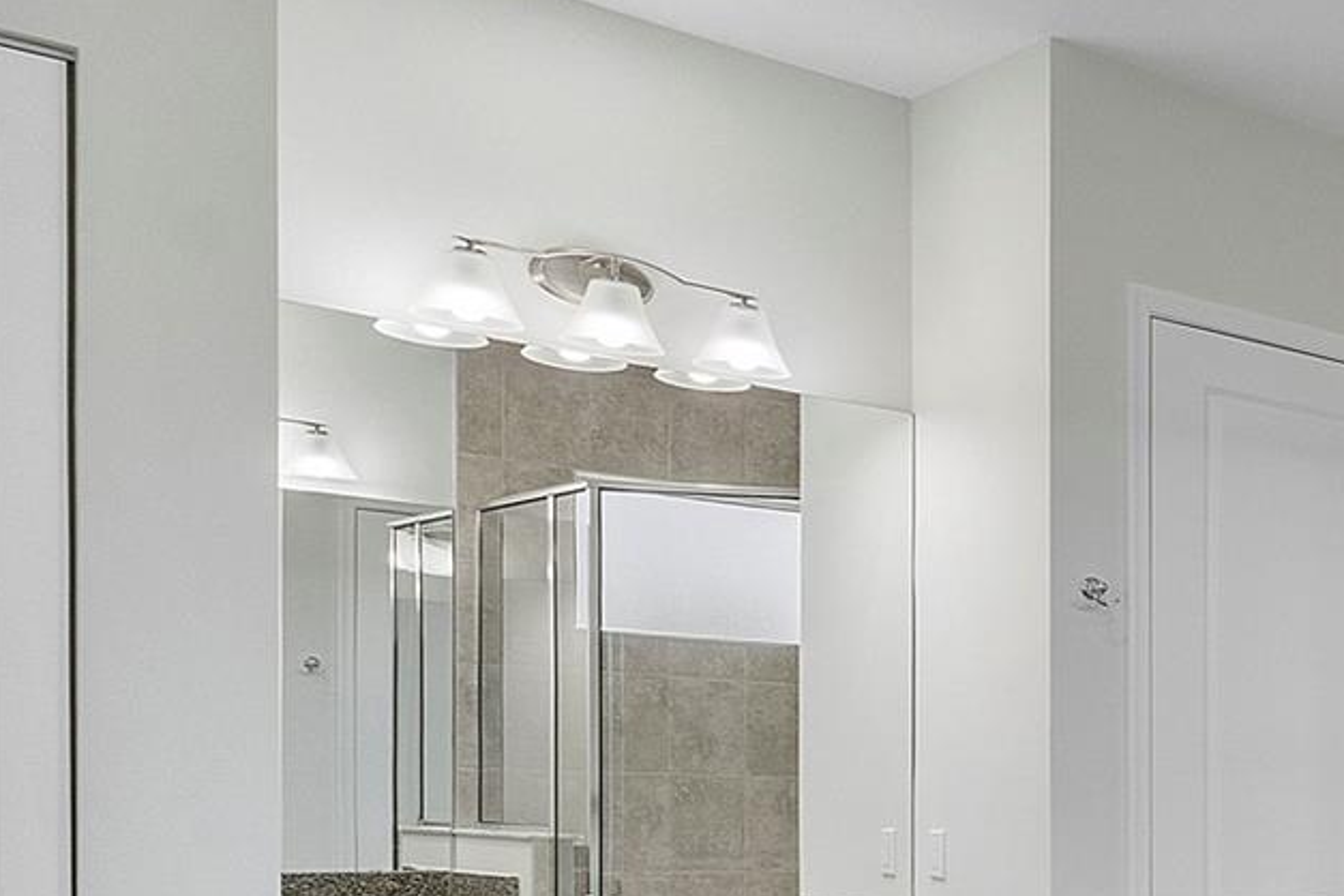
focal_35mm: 49
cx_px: 2013
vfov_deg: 26.5
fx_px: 1829
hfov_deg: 27.7
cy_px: 824
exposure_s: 1/10
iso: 160
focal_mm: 10
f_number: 11
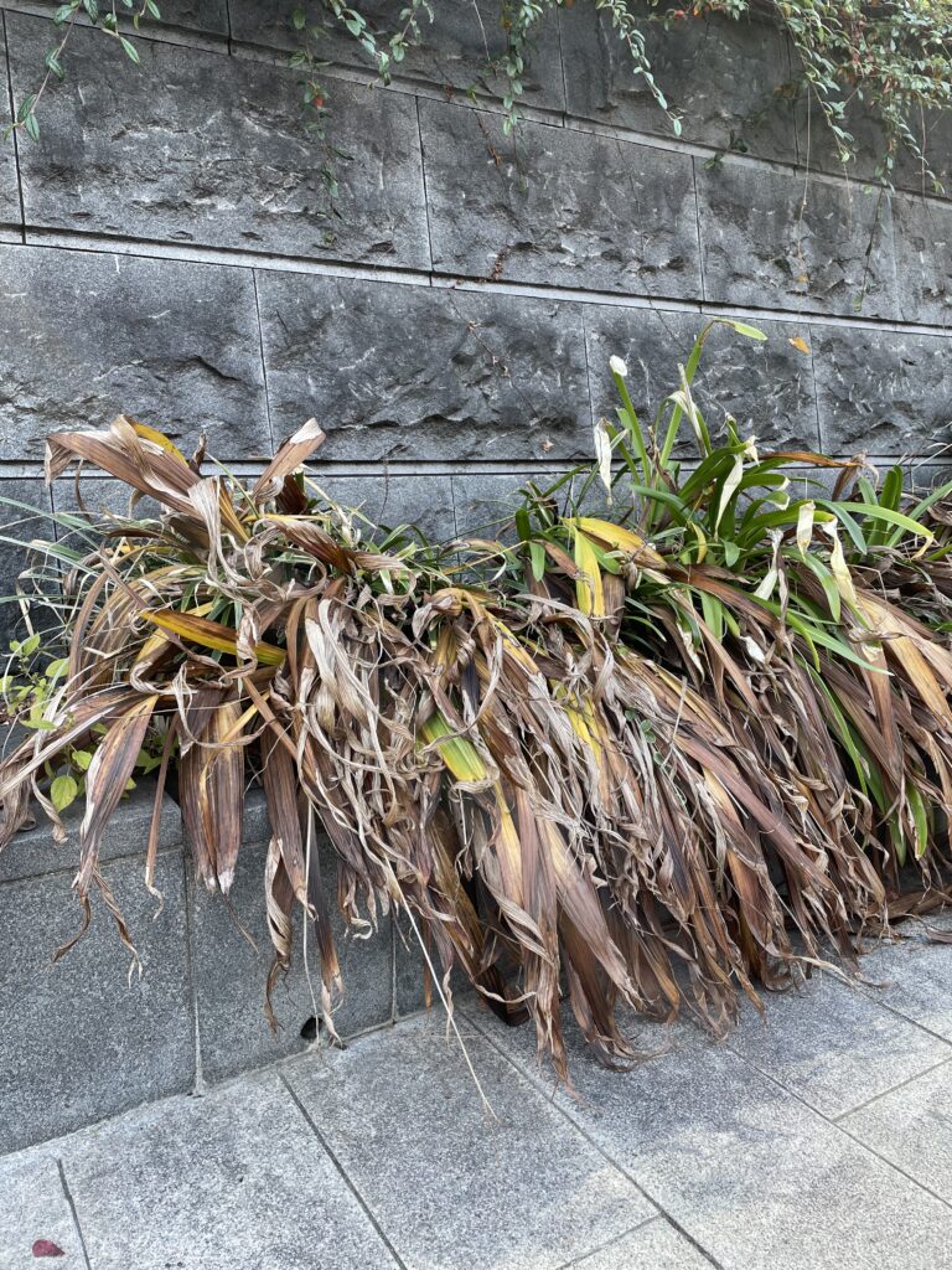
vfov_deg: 67.3
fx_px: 953
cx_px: 476
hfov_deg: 53.1
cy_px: 635
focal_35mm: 26
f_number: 1.6
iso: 32
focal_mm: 4.2
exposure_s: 1/147
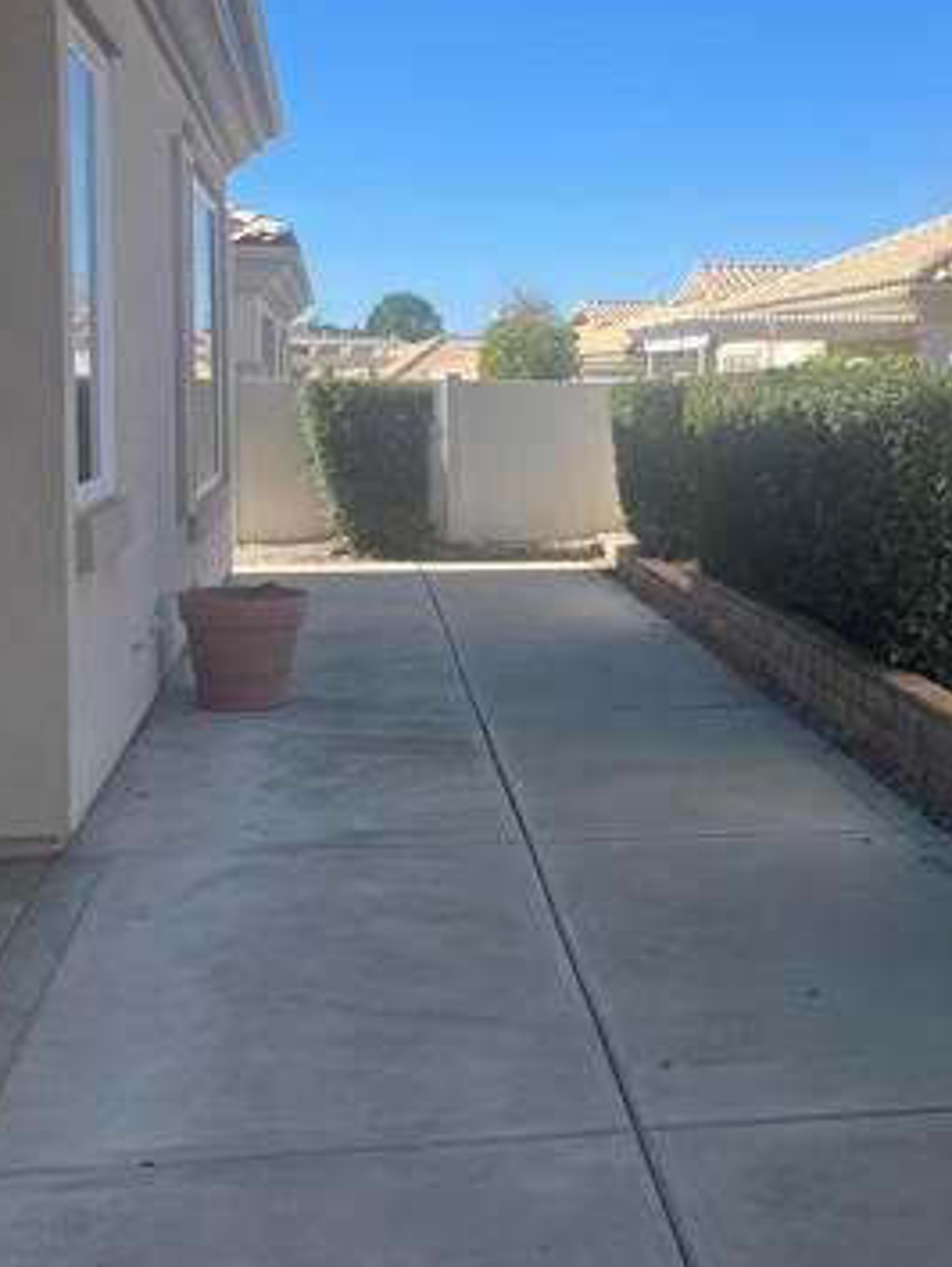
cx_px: 727
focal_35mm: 47
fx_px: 1721
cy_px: 501
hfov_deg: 30.3
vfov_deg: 40.2
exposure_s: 1/2410
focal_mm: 5.1
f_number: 1.6
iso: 50
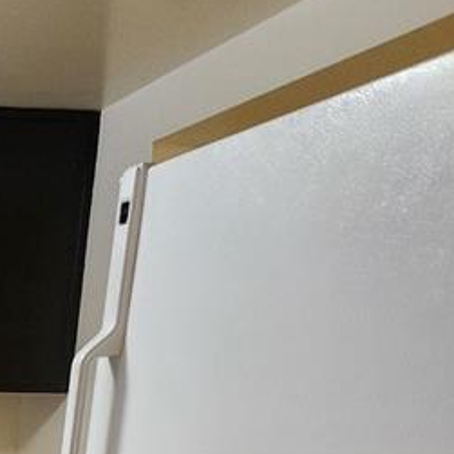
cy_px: 582
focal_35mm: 55
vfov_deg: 26.6
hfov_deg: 23.1
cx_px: -279
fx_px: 816
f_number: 2.2
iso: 160
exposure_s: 1/60
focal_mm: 1.74
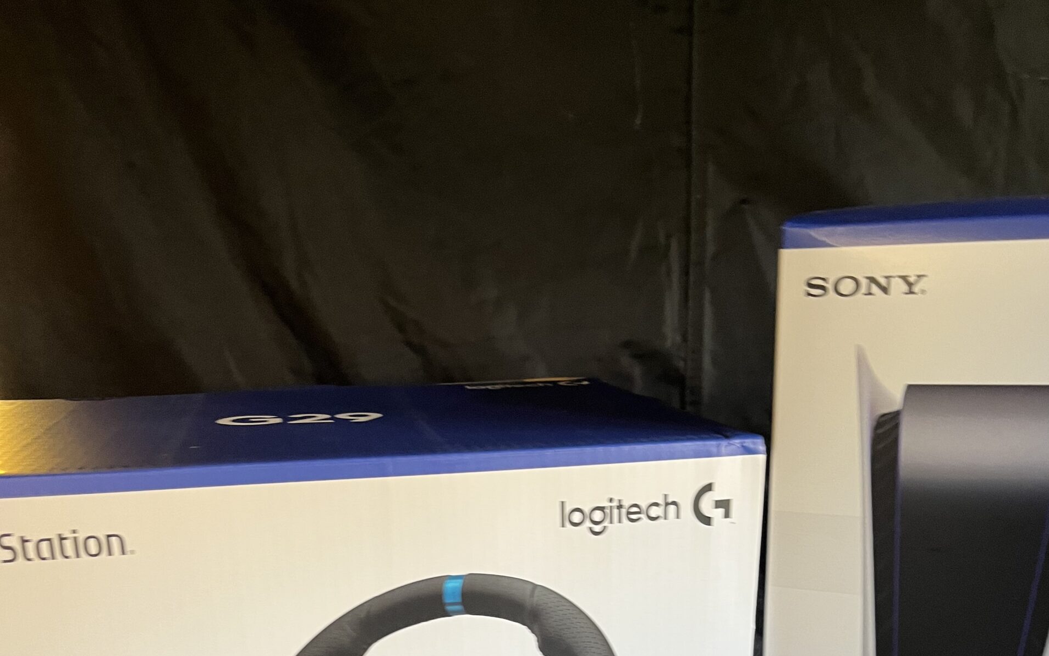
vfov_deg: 31.9
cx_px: 528
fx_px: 1058
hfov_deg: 52.7
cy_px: 650
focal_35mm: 37
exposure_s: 1/60
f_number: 1.6
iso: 200
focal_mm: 5.1
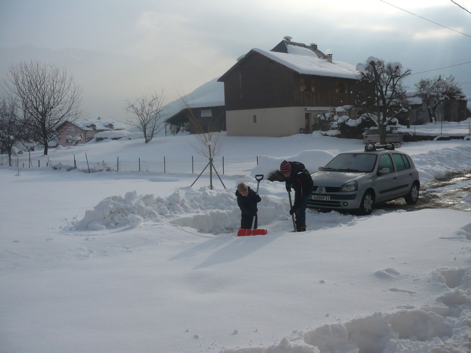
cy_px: 176
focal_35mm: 35
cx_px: 236
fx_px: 476
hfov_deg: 52.6
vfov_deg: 40.7
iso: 100
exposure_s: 1/500
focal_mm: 5.8
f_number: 8
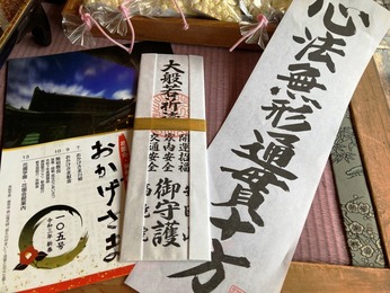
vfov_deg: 49.8
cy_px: 146
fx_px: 316
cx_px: 195
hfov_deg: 63.4
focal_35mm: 28
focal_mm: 3.99
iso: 50
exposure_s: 1/100
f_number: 1.8
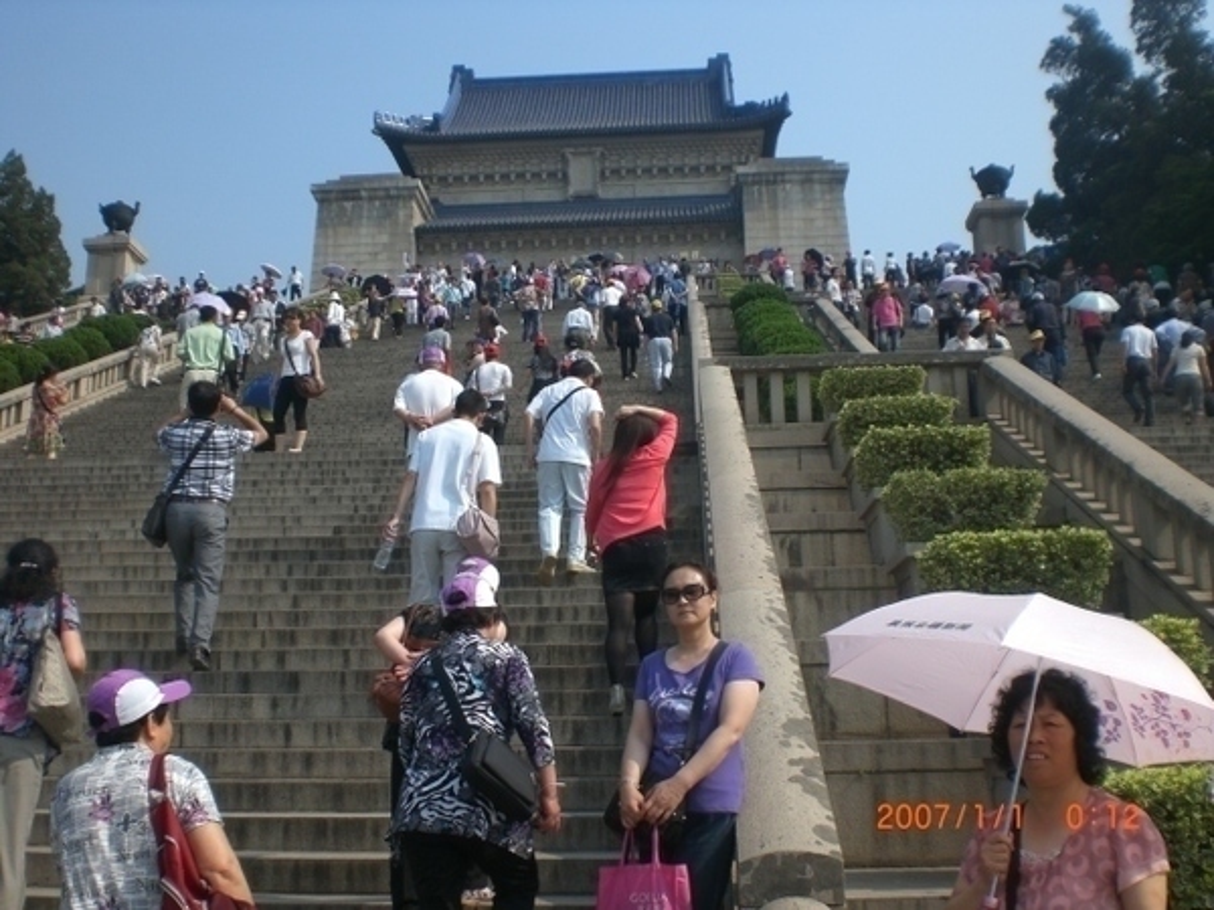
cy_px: 455
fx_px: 1333
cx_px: 607
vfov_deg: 37.7
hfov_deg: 49.0
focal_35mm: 38
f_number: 4.4
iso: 50
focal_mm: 6.3
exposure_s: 1/500
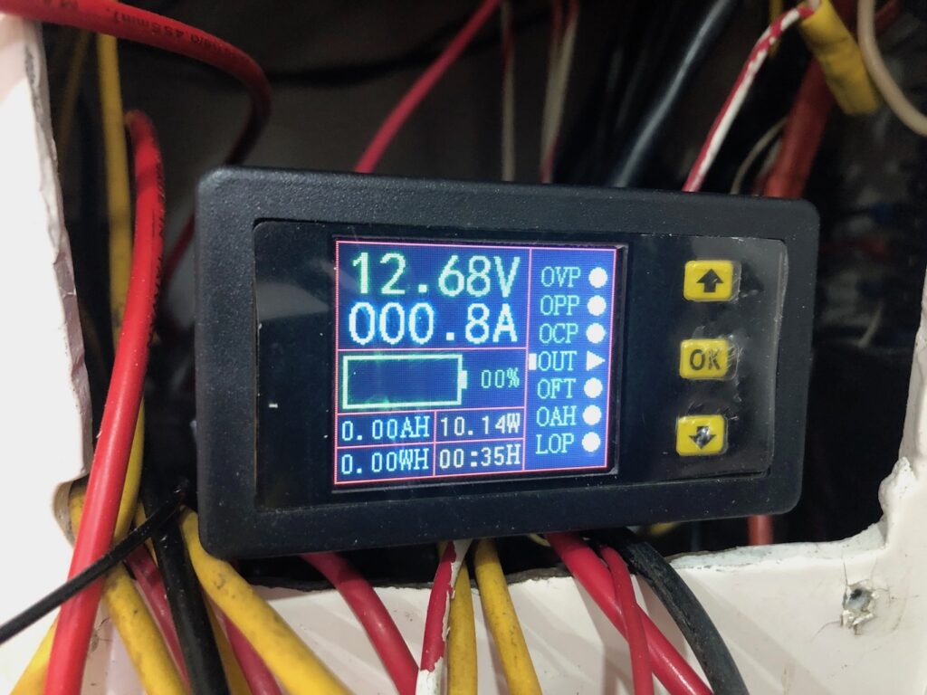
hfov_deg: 63.4
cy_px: 348
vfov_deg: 49.7
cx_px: 464
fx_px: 750
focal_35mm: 28
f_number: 1.8
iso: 100
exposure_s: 1/6
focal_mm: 4
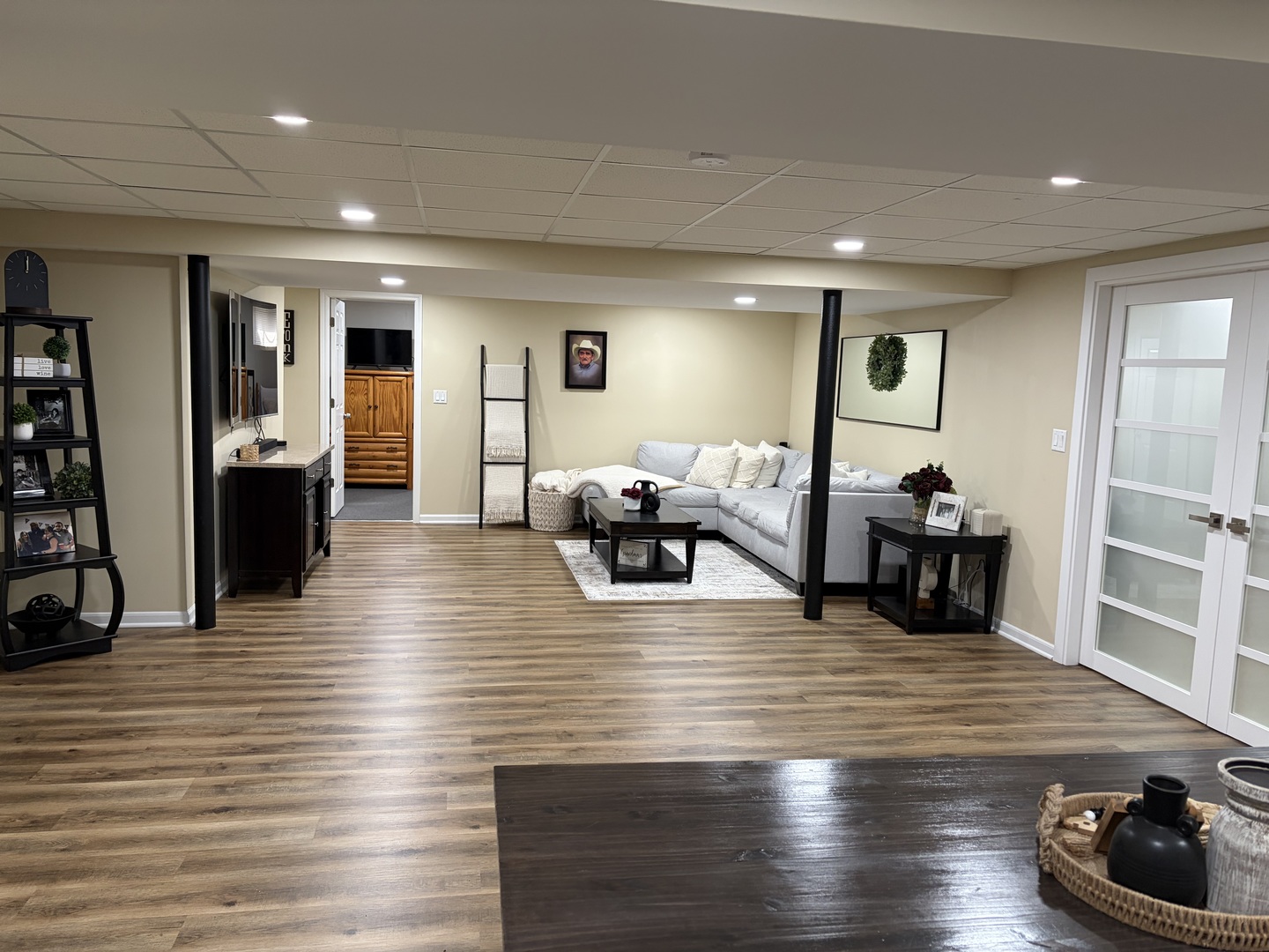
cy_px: 476
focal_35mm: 26
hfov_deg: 67.3
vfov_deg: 53.1
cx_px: 634
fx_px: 953
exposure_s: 1/60
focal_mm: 5.96
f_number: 1.6
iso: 160
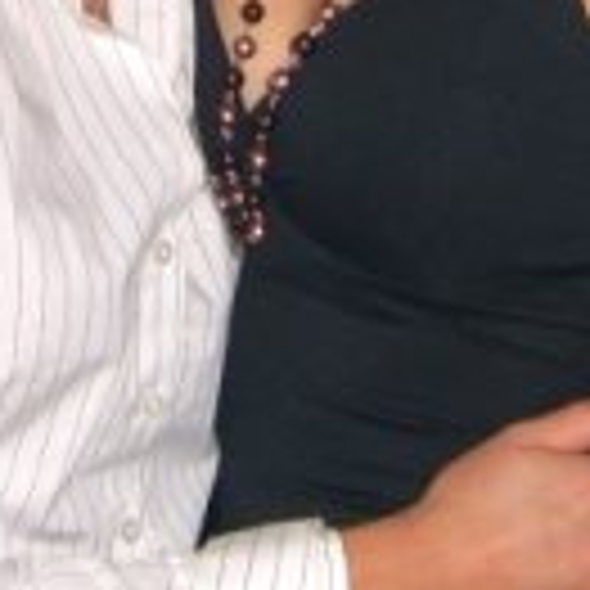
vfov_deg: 11.0
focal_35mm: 154
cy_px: -225
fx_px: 2970
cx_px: 288
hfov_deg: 11.3
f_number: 2.8
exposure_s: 1/60
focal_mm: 7.9
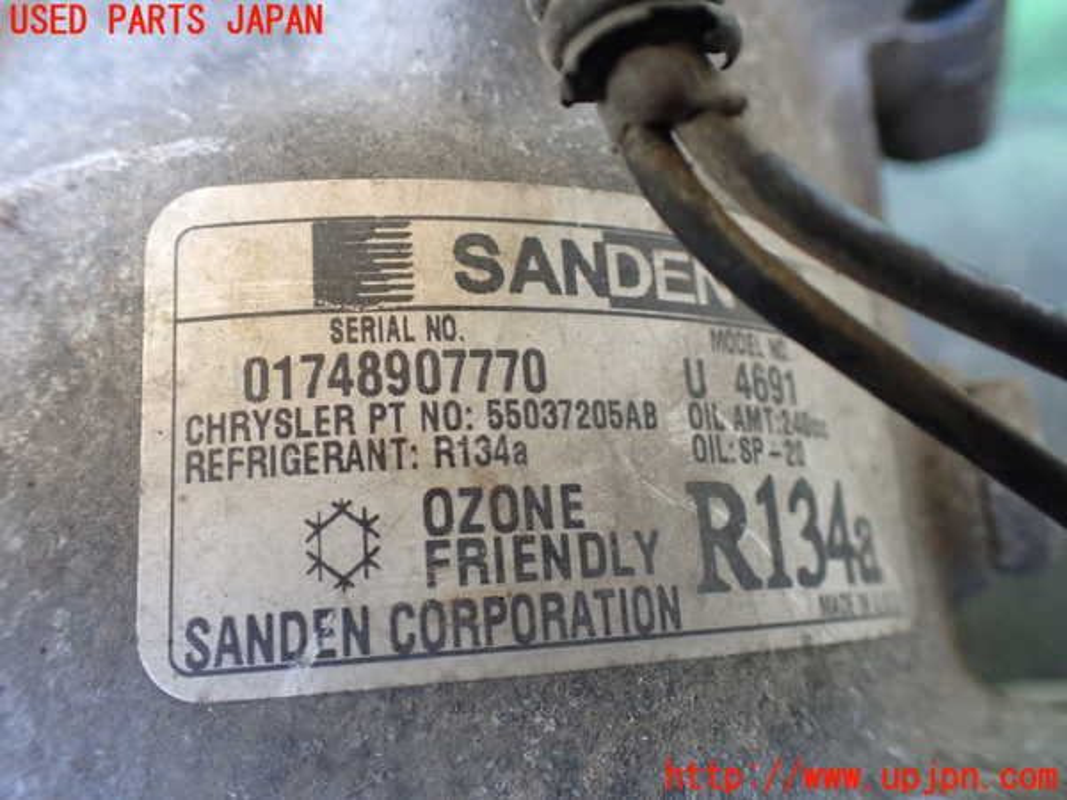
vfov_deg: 46.8
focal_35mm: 30
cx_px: 534
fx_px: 925
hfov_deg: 60.0
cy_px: 400
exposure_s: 1/100
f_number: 2.3
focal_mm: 5.4
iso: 800
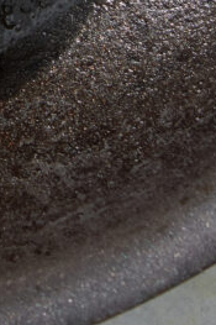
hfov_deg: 2.9
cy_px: -470
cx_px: -251
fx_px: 4190
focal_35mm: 465
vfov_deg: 4.3
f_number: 16
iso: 250
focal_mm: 68
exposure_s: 1/200
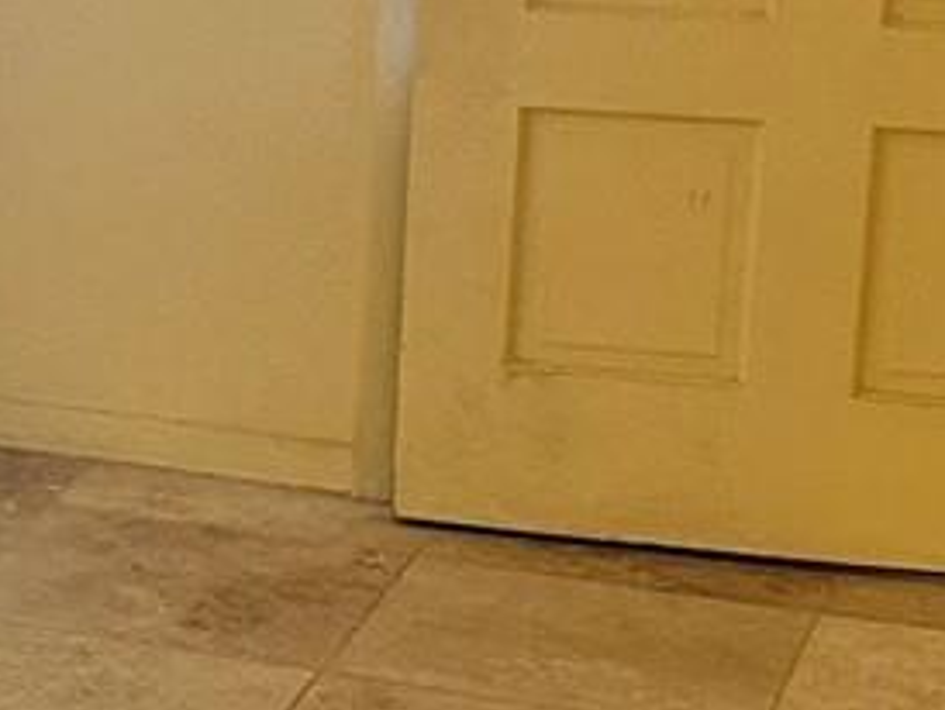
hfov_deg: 13.1
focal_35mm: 140
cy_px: 190
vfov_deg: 10.6
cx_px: -586
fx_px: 3825
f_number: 1.78
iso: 400
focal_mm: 6.86
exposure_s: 1/60
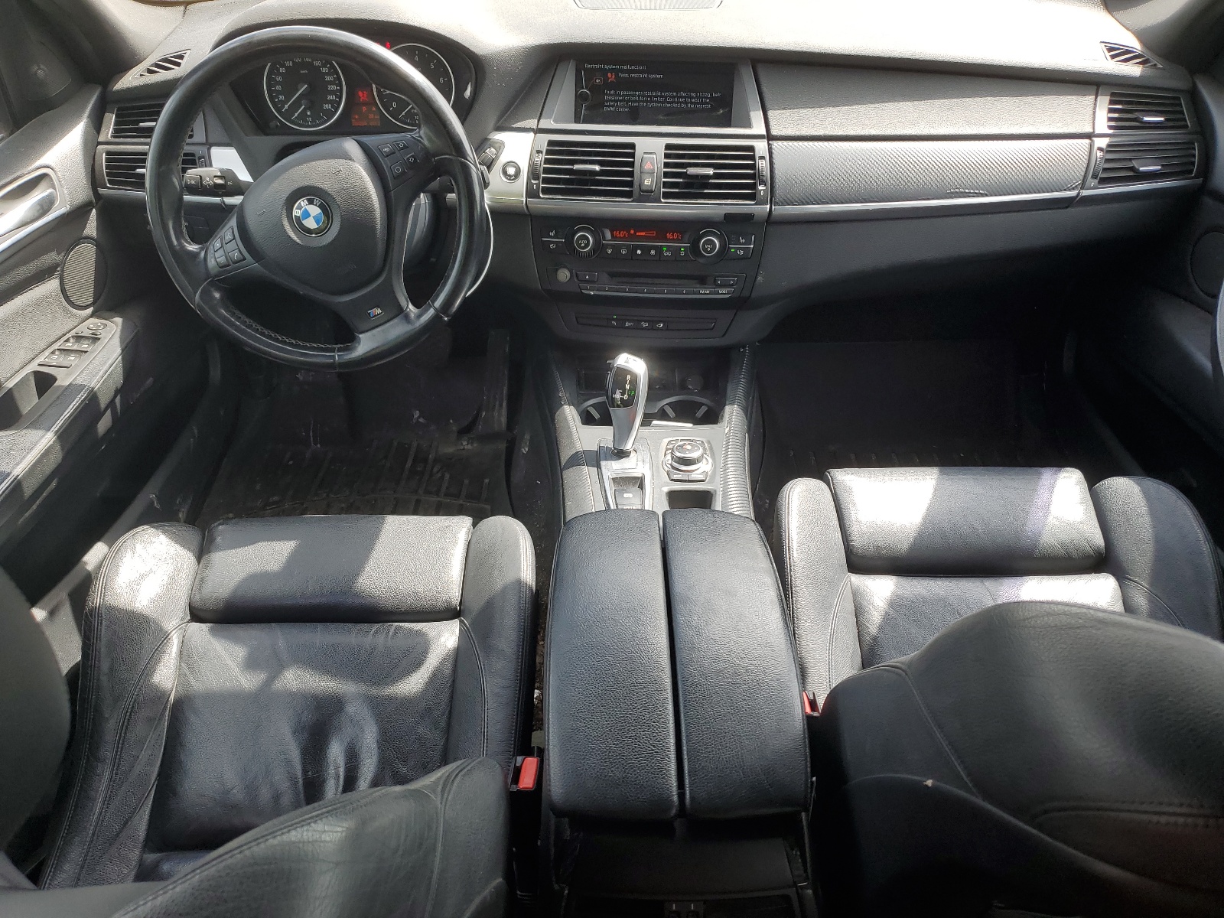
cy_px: 459
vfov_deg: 53.1
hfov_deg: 67.3
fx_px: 919
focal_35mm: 26
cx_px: 612
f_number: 1.5
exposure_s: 1/345
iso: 50
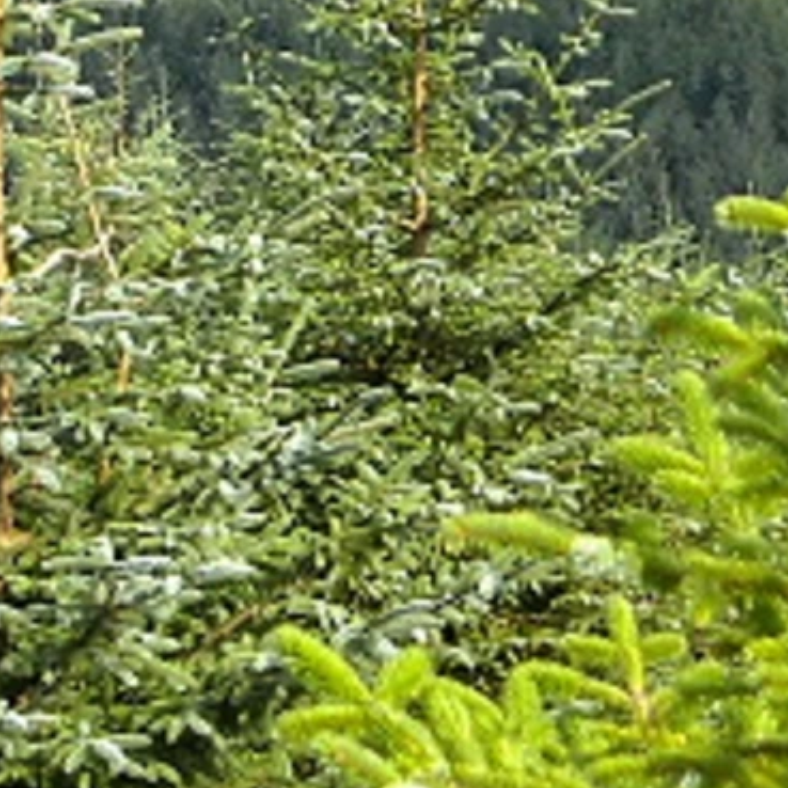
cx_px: -468
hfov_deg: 4.8
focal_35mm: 362
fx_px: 9323
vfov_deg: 4.8
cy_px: -164
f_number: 4.7
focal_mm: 17.1
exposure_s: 1/250
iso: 87
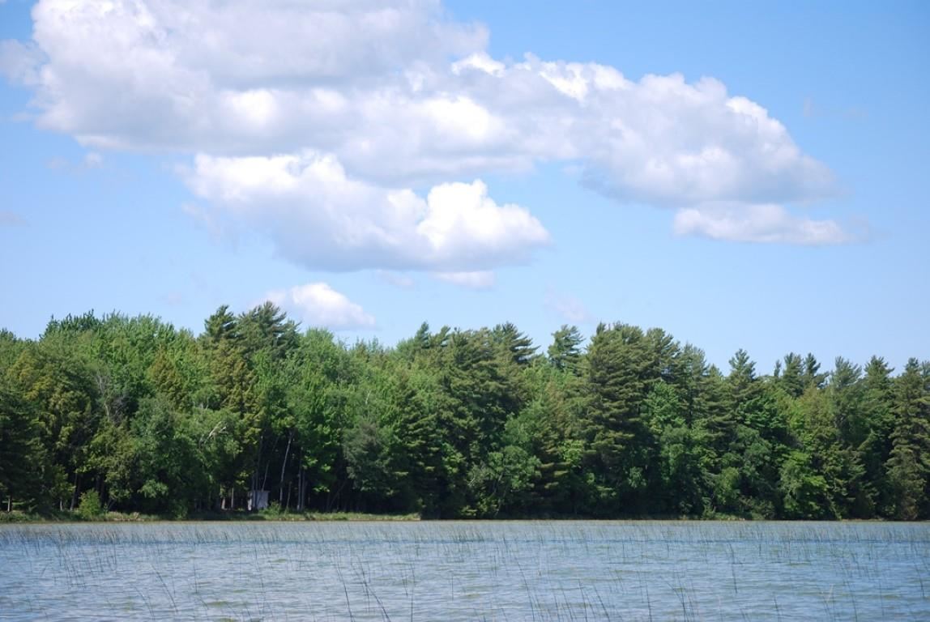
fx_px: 2793
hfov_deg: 18.9
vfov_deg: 12.7
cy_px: 311
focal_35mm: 108
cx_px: 465
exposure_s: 1/500
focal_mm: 72
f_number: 5.6
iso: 125
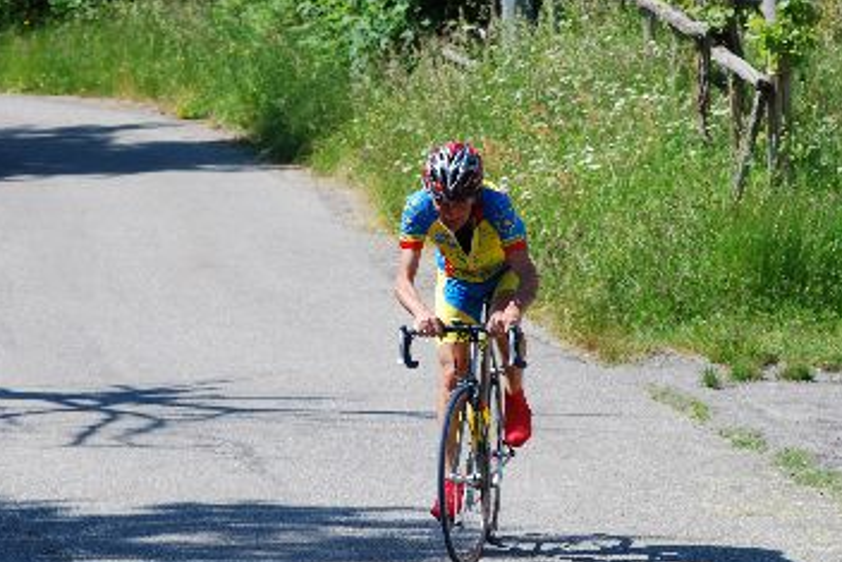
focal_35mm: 234
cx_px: 524
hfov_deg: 8.8
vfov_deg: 5.9
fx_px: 5475
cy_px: 303
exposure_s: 1/125
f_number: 9
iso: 100
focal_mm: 122
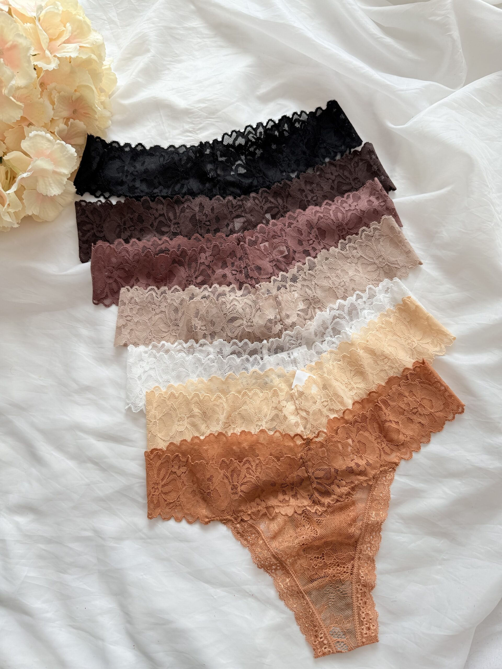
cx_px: 251
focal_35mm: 24
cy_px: 334
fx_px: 464
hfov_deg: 56.8
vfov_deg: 71.6
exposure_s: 1/121
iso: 80
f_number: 1.78
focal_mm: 6.76
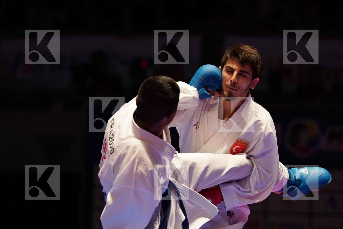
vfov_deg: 5.9
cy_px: 114
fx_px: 2229
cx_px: 172
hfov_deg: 8.8
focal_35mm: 234
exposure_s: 1/1000
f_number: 2.8
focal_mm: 156
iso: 1600
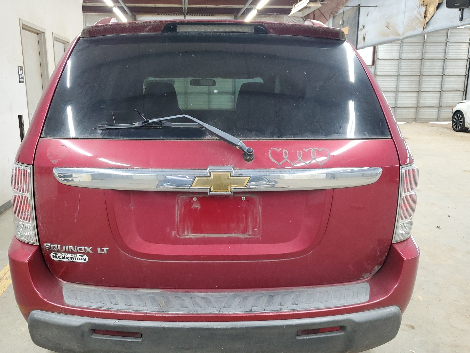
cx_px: 217
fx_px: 407
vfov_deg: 46.8
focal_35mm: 30
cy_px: 187
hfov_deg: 59.9
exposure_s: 1/60.2
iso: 148
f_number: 1.5
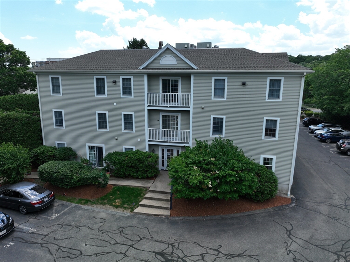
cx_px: 175
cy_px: 131
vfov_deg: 56.8
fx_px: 243
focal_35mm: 24
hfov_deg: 71.6
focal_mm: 12.29
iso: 100
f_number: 4
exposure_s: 1/640
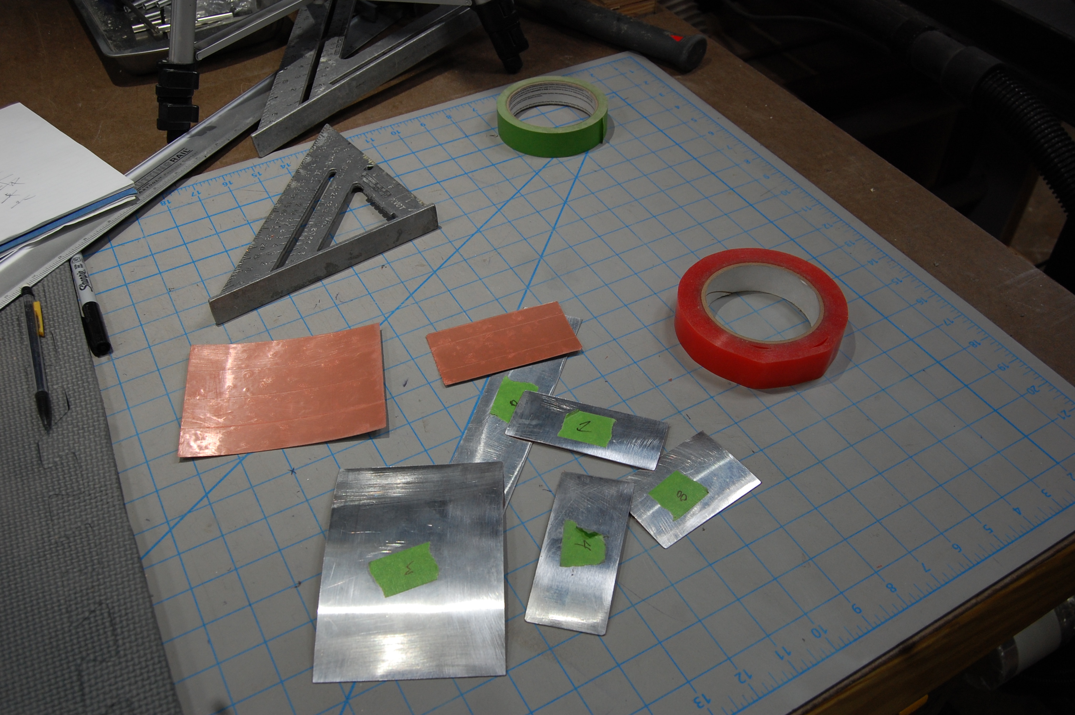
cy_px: 358
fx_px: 985
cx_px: 538
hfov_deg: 57.3
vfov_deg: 39.9
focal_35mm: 33
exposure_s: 1/125
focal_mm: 22
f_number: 5.6
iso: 400
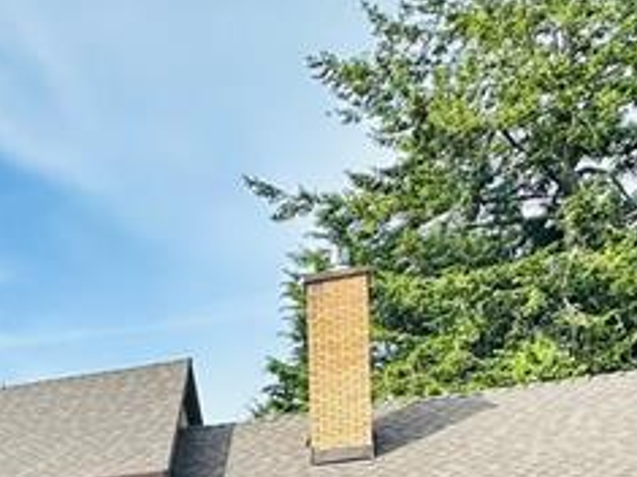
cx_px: -179
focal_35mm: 61
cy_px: 716
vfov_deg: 20.5
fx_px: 1122
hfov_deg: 27.0
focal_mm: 2.22
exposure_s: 1/774
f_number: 2.2
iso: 40
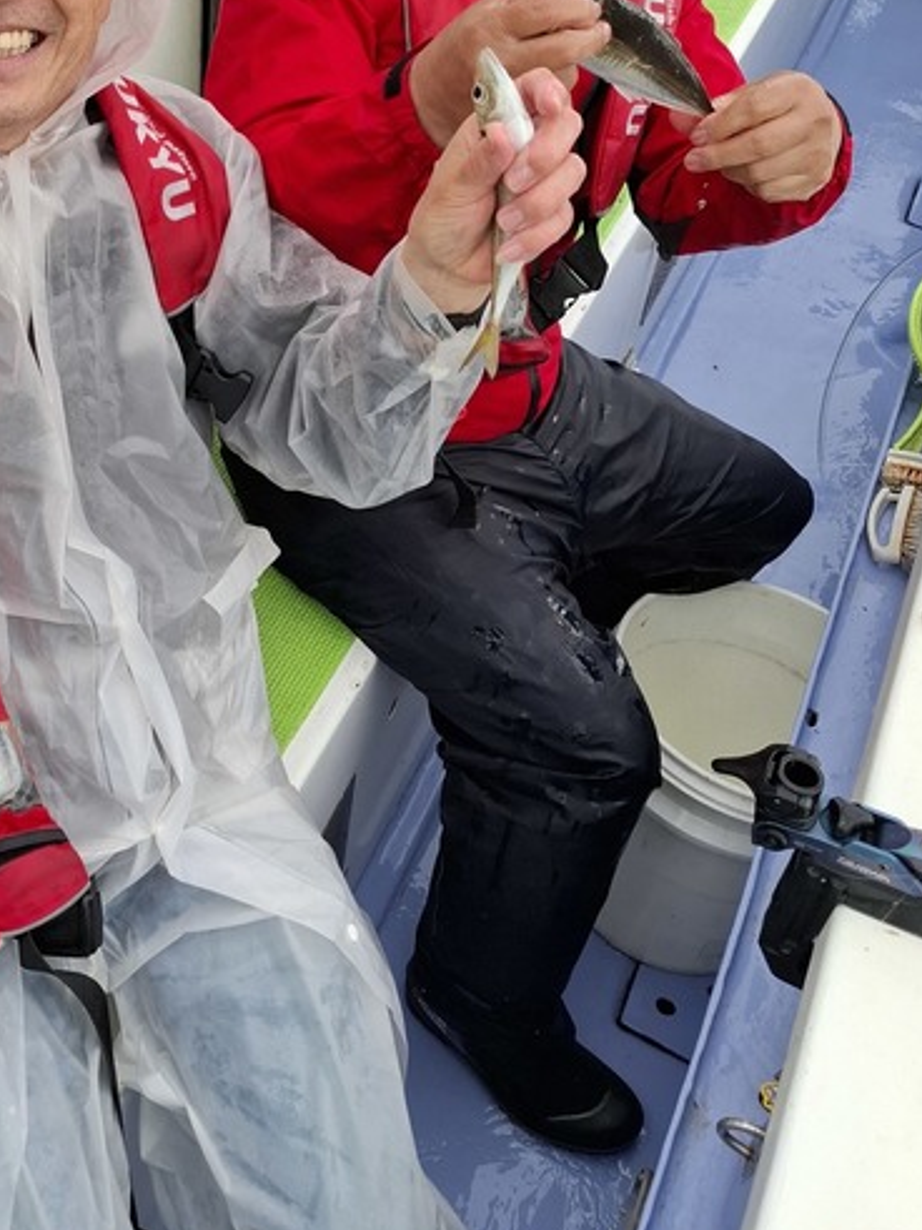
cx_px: 190
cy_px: 411
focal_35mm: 40
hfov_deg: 34.9
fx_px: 1421
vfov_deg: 46.1
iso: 50
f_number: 1.8
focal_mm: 5.54
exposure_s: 1/418
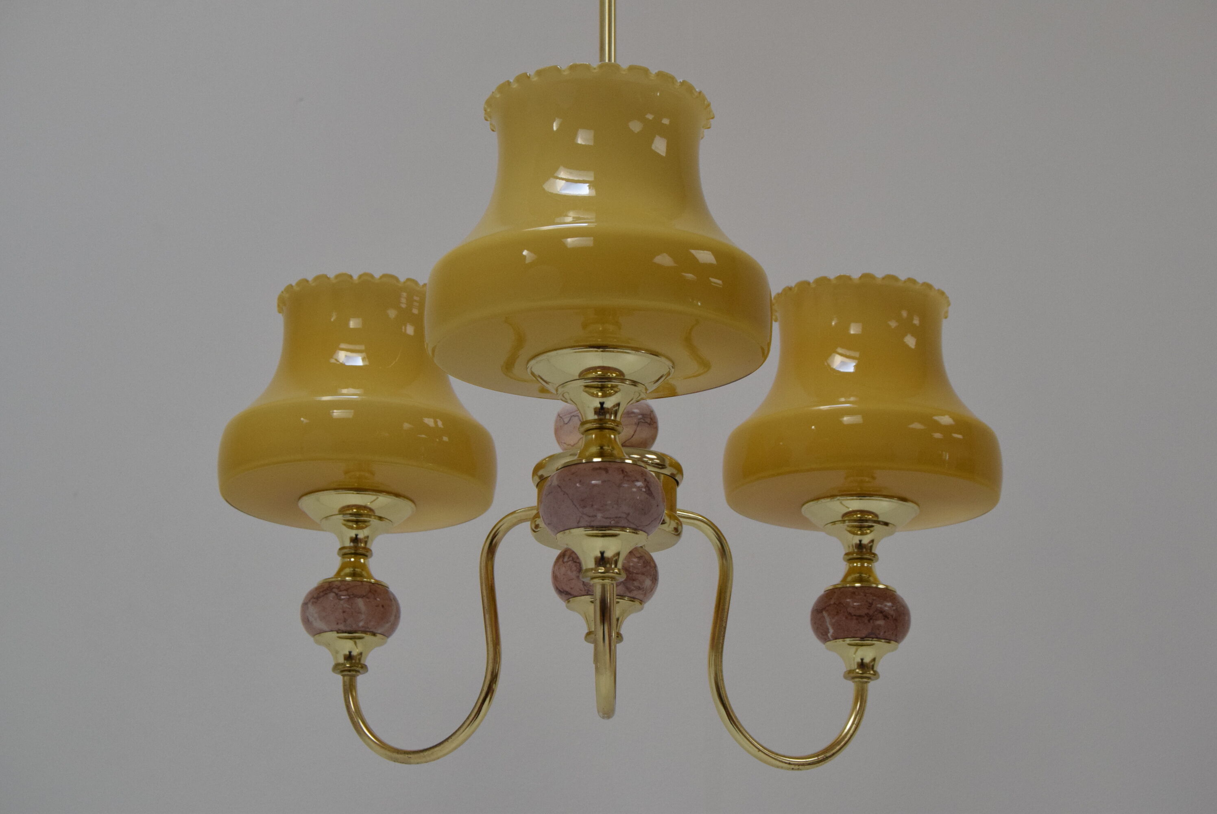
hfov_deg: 33.4
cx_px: 608
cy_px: 407
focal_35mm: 60
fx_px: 2030
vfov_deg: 22.7
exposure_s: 1/250
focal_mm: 40
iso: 1600
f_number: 8
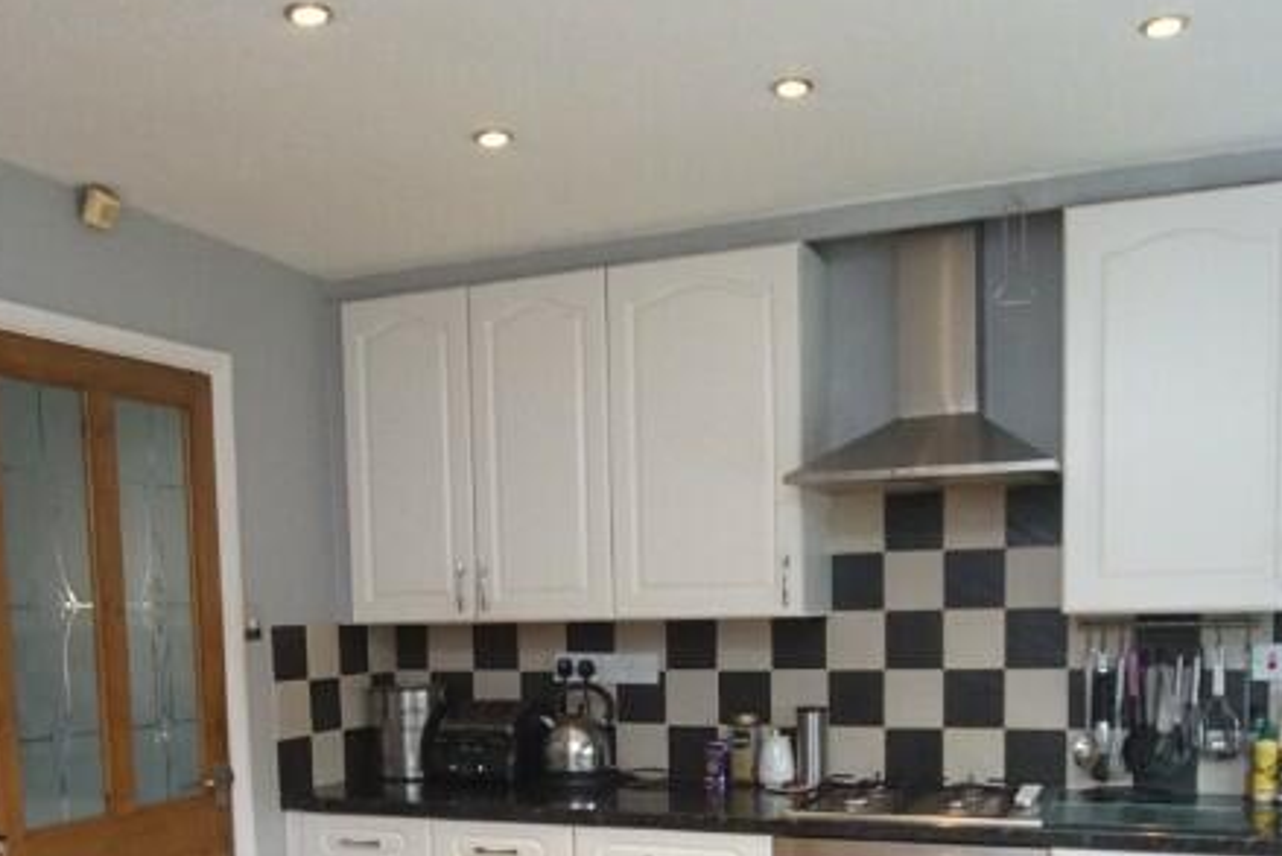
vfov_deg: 34.9
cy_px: 828
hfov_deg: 54.4
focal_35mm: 35
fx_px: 1247
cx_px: 587
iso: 1600
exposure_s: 1/160
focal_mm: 10
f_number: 4
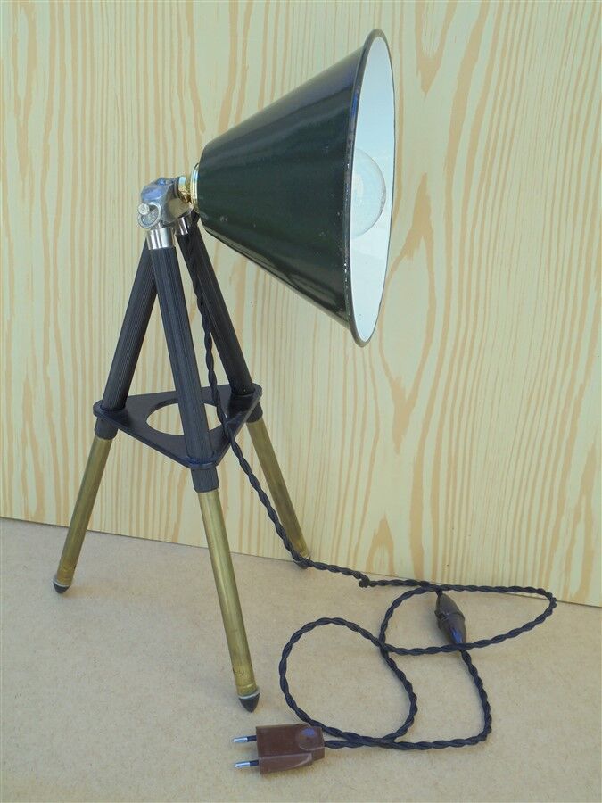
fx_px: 881
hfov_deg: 37.7
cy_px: 402
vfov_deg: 49.0
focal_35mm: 38
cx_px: 301
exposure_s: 1/100
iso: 100
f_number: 4.2
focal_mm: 6.9
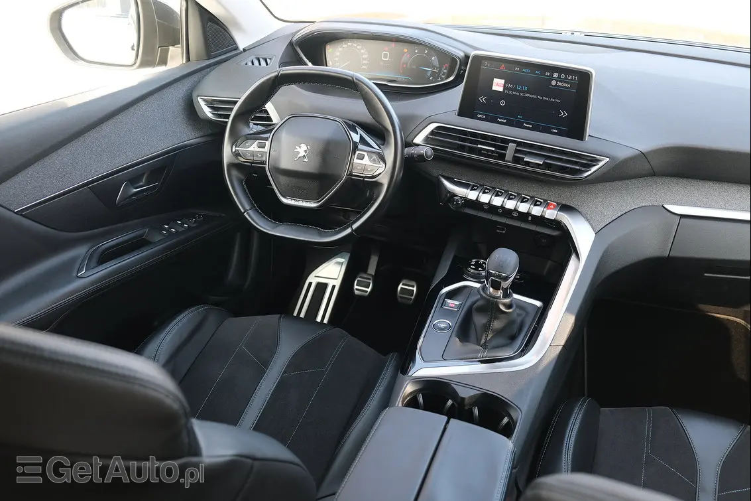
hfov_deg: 63.7
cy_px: 250
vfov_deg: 44.9
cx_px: 376
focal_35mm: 29
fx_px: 605
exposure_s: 1/85
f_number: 3.2
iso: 320
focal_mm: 19.6
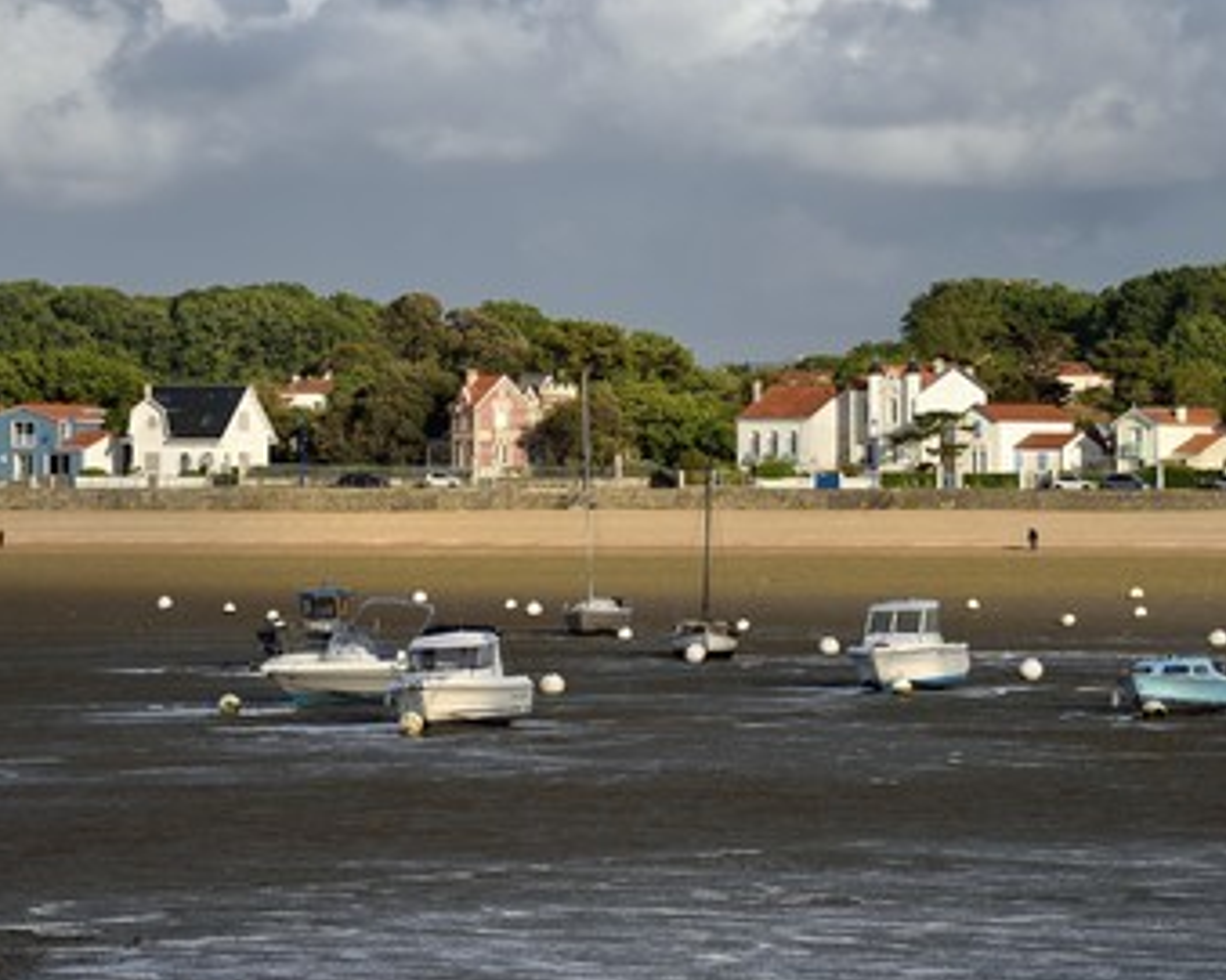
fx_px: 8452
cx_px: 721
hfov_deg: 8.3
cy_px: 495
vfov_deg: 6.6
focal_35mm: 233
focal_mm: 200
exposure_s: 1/640
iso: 200
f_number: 9
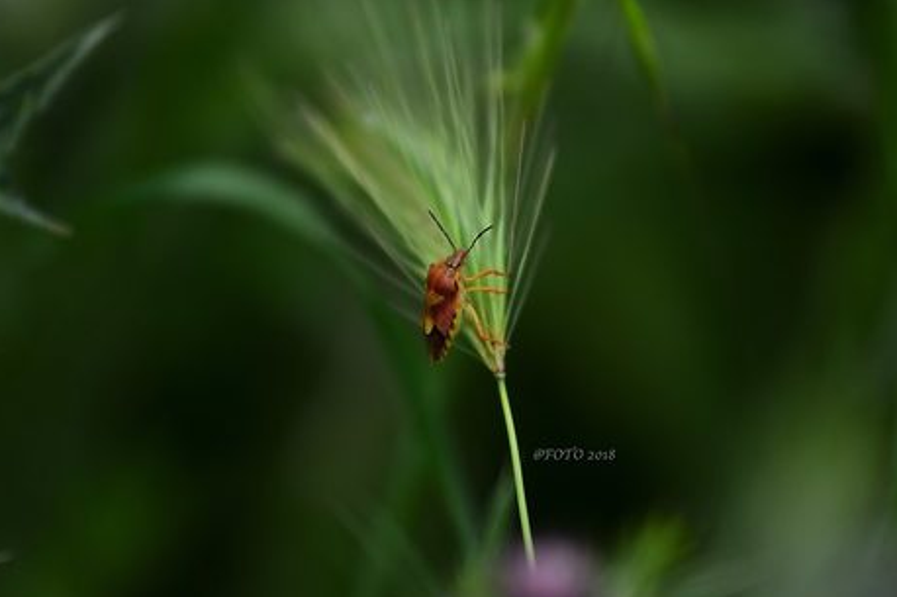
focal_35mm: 262
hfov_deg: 7.9
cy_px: 262
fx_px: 6525
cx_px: 452
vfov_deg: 5.2
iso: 100
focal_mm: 200
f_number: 4
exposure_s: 1/320
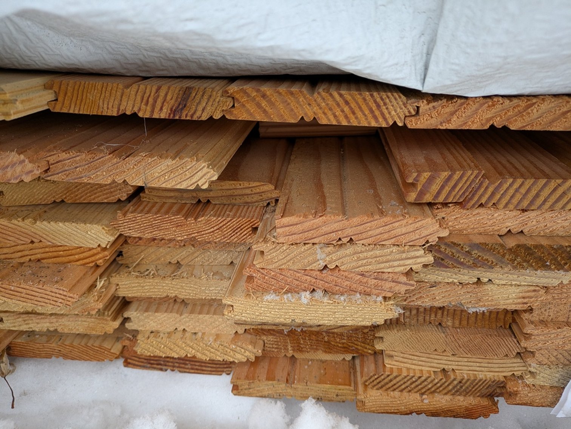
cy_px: 214
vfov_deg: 54.9
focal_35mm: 25
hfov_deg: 69.4
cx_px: 286
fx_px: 413
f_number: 1.89
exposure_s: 1/120
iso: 67
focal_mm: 5.43
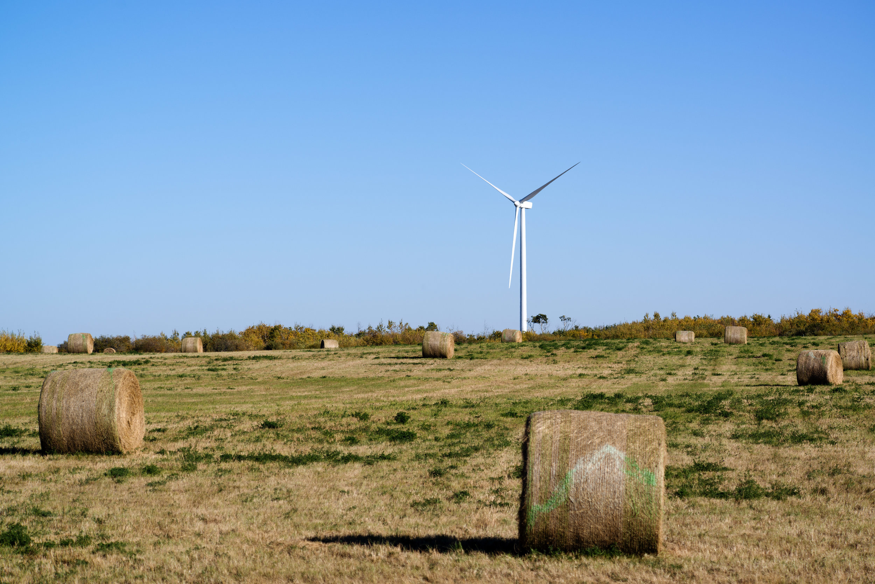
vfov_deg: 11.4
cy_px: 292
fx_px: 2917
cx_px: 438
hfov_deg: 17.1
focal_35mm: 120
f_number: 5.6
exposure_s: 1/800
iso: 80
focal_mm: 120
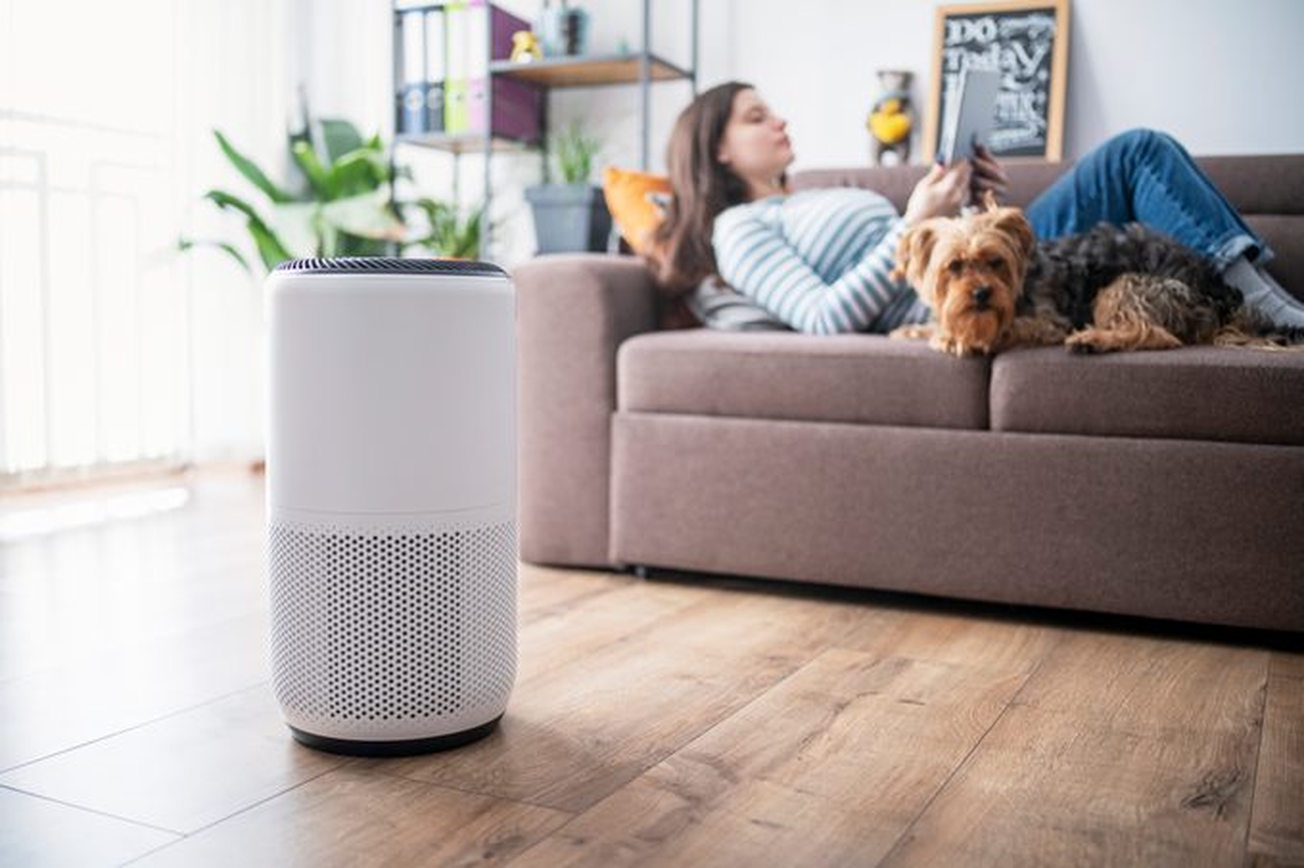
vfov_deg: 37.8
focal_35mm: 35
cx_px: 652
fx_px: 1267
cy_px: 434
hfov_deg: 54.4
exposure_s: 1/320
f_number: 1.4
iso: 200
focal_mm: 35
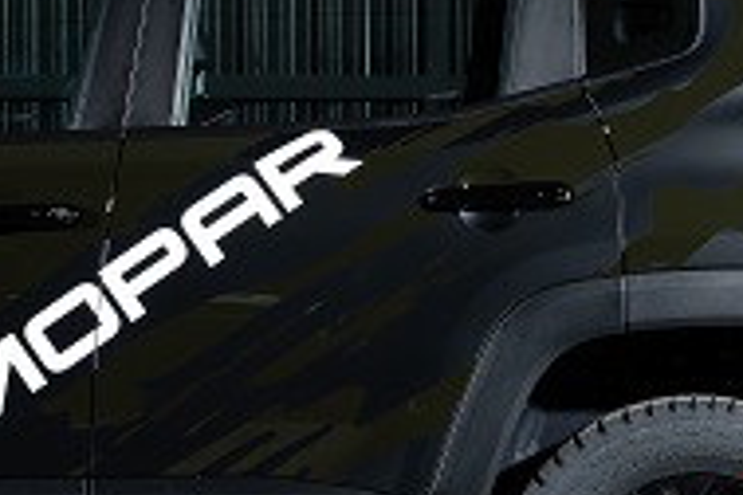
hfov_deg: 4.2
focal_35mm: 490
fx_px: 10112
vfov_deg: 2.8
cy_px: 104
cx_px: -4
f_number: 8
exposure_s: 1/250
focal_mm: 116
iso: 400
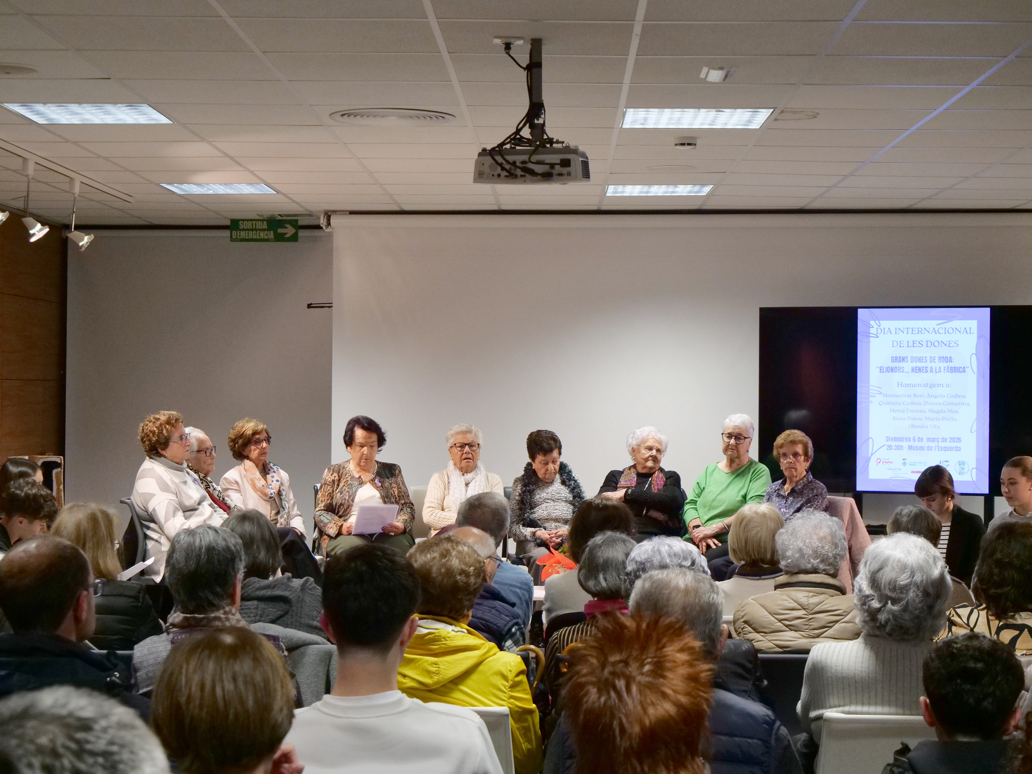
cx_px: 516
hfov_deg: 29.4
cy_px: 387
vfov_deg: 22.3
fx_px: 1968
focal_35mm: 66
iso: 1600
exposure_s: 1/80
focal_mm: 33
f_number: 5.1
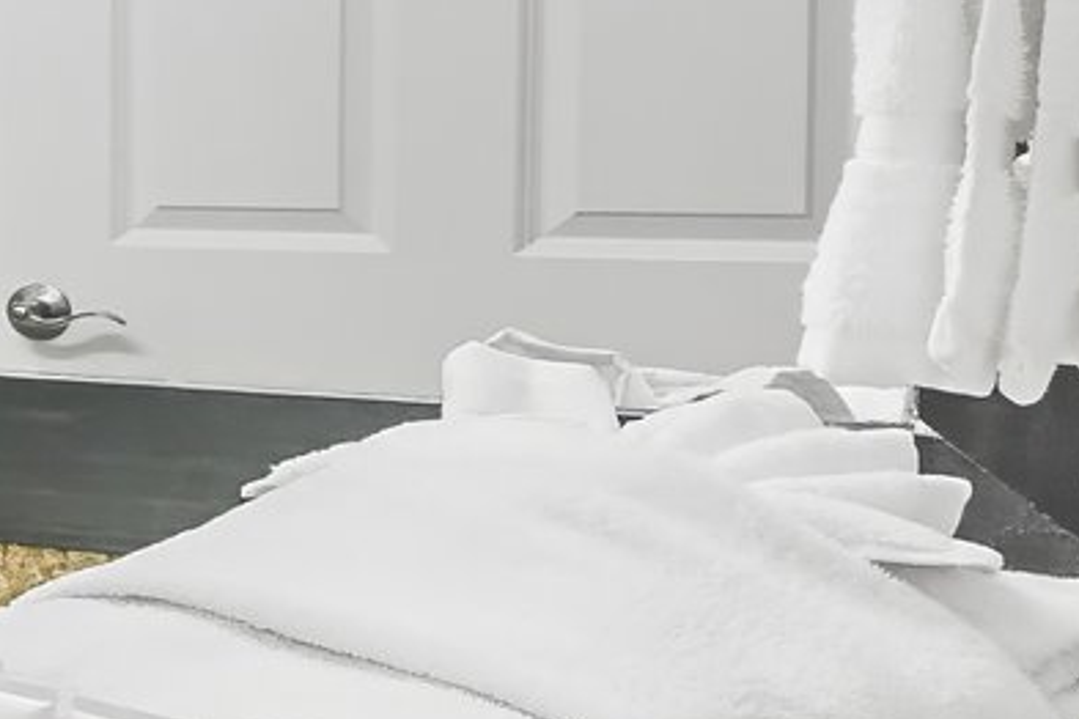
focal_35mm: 73
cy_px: 174
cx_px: -1499
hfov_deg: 15.3
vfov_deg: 18.5
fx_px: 2188
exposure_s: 1/50
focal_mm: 14
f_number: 8
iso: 12800
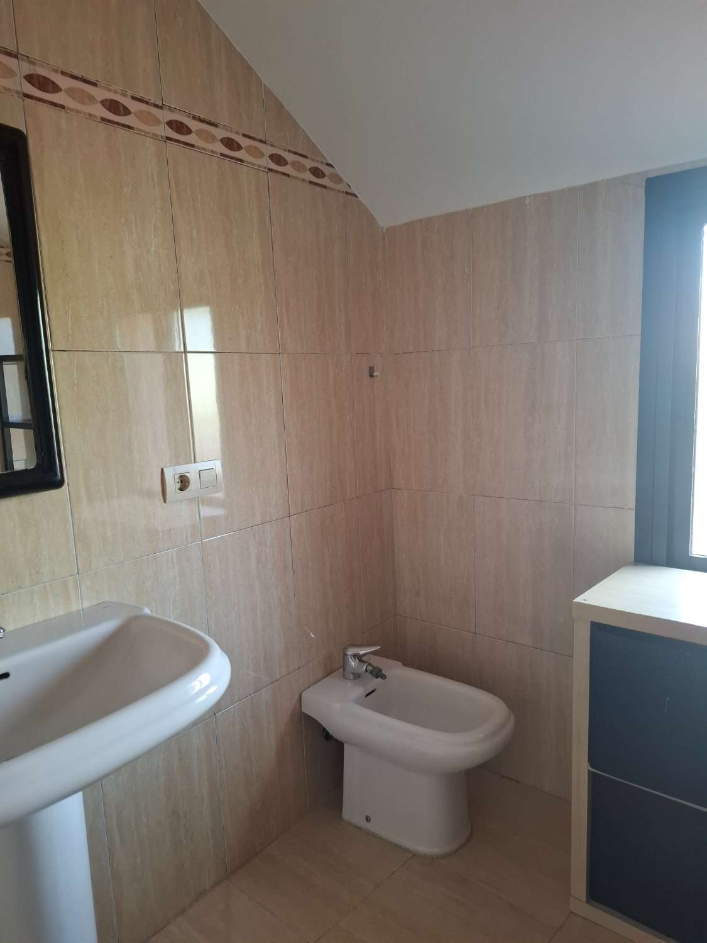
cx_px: 354
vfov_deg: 73.9
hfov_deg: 58.9
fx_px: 626
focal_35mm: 23
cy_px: 472
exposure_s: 1/100
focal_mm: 5.54
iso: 250
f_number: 1.8
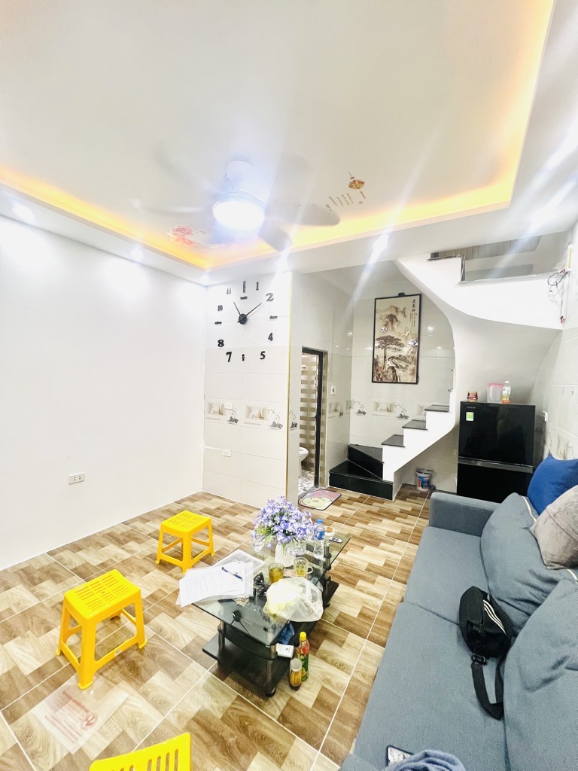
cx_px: 289
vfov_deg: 106.2
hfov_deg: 89.9
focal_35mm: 13
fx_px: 289
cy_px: 386
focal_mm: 1.57
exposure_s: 1/100
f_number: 1.8
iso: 125
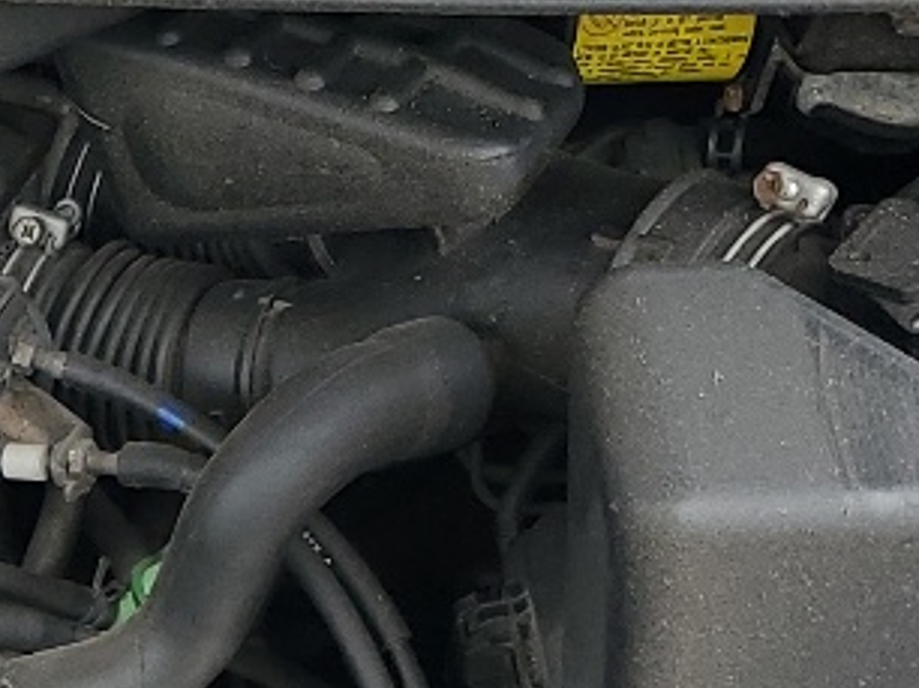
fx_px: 3608
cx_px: -444
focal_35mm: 136
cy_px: 1067
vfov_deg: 10.5
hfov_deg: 13.7
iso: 50
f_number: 1.5
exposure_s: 1/227
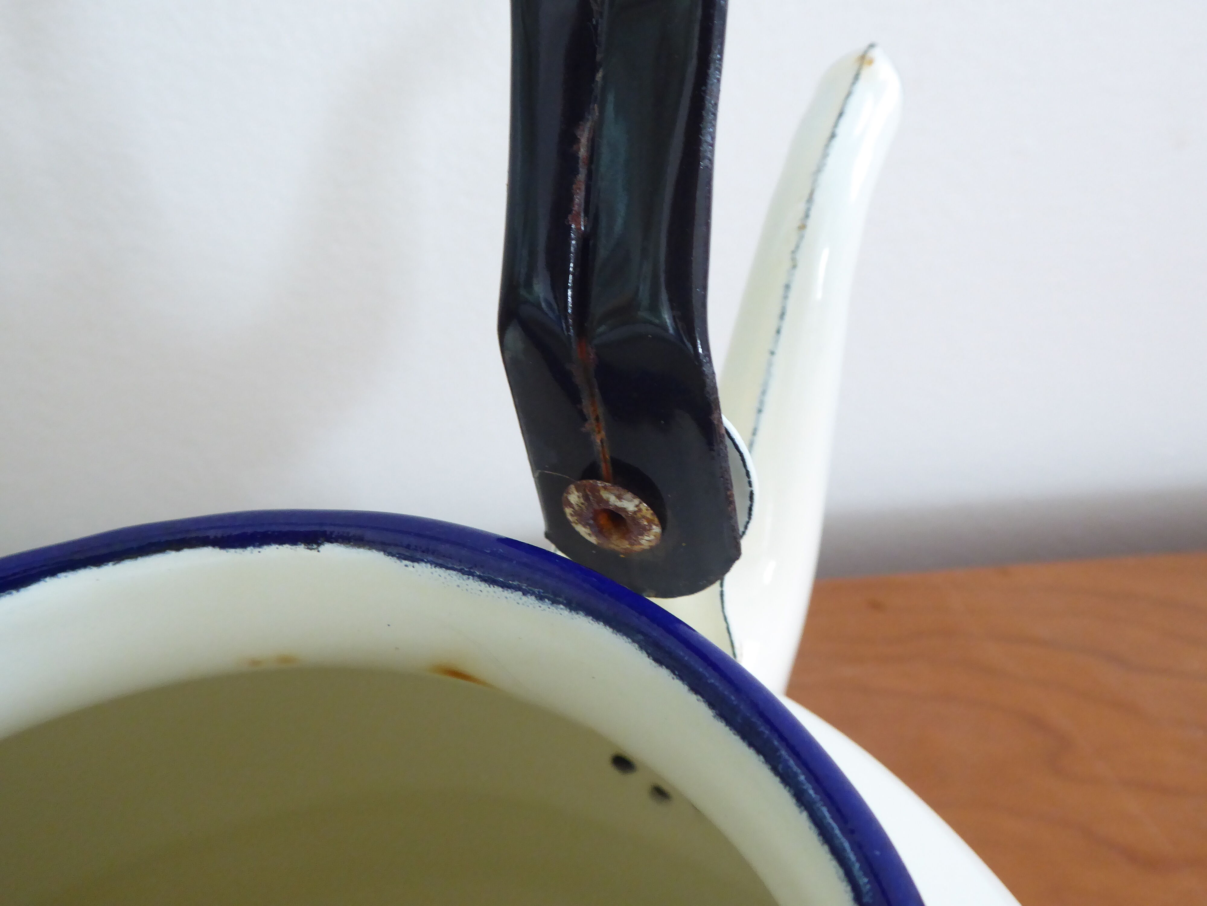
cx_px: 604
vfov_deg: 41.8
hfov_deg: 54.0
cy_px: 453
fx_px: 1186
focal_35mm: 34
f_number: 3.6
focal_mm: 5.8
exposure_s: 1/10
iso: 400
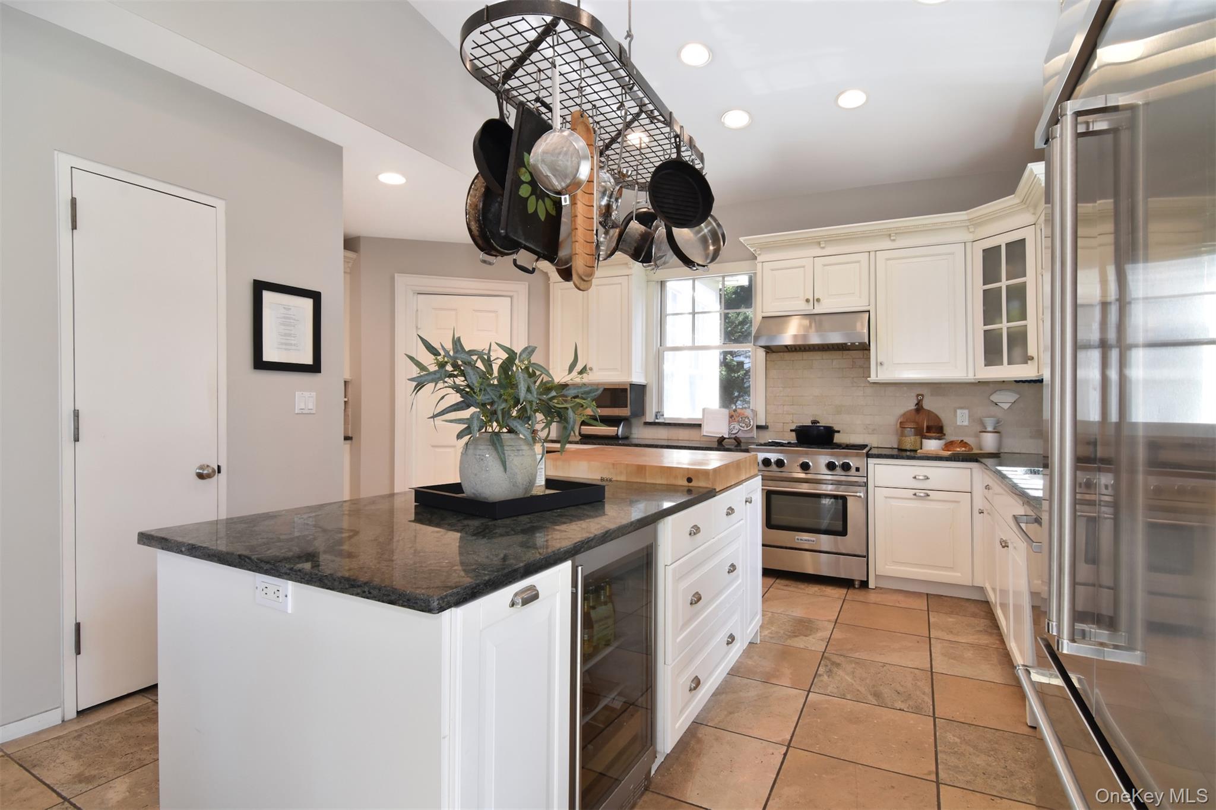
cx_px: 608
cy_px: 405
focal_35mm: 16
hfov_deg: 95.0
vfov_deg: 72.0
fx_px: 557
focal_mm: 11
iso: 640
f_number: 11
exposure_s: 1/25
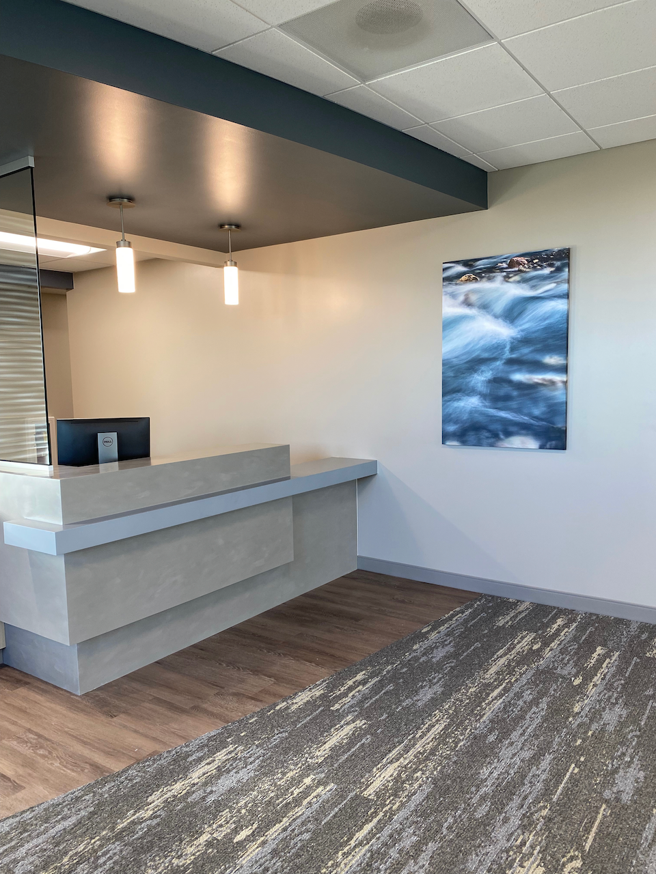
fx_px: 657
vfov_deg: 67.3
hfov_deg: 53.1
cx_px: 328
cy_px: 437
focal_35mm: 26
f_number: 1.8
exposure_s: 1/60
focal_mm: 4.25
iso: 80
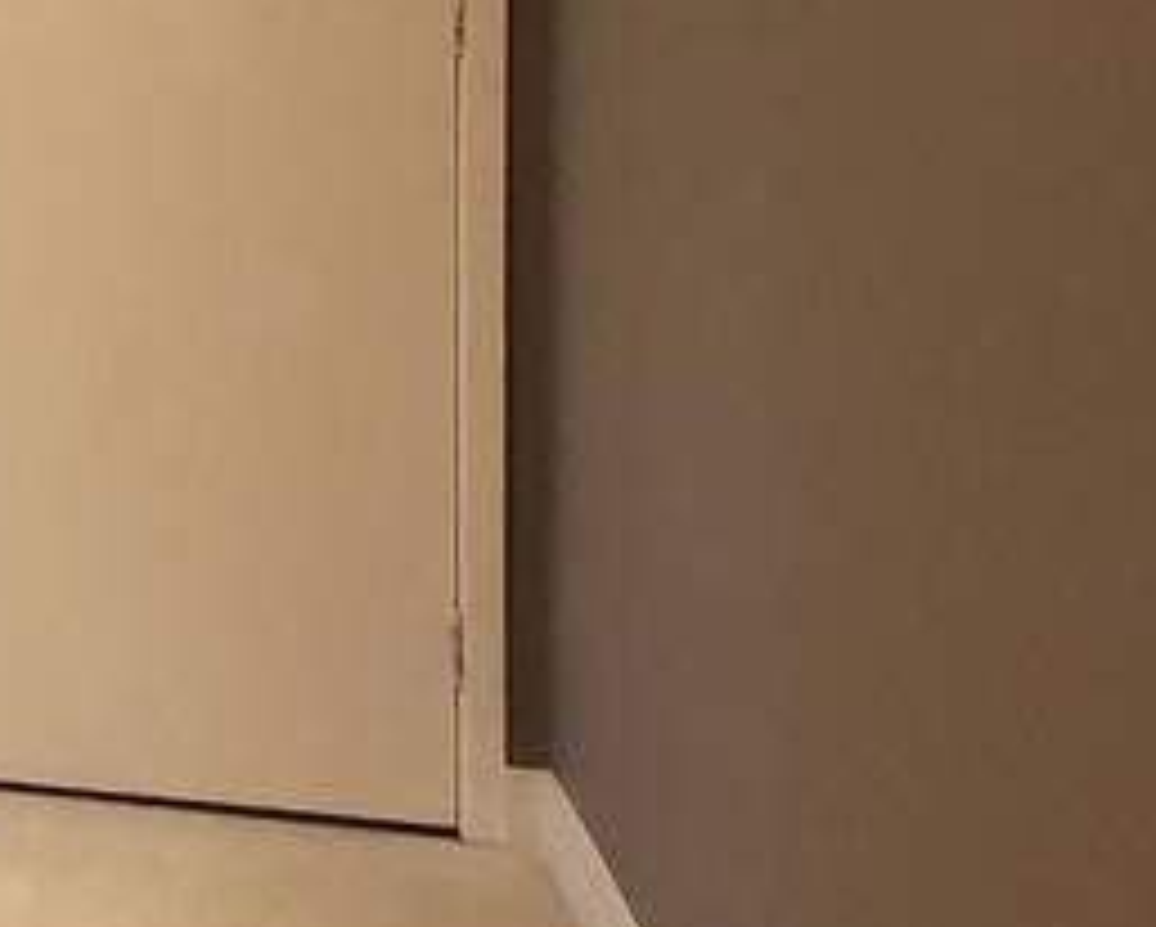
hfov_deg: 21.2
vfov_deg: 20.5
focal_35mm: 71
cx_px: -711
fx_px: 2431
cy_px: -104
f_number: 2.2
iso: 400
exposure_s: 1/60
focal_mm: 1.8
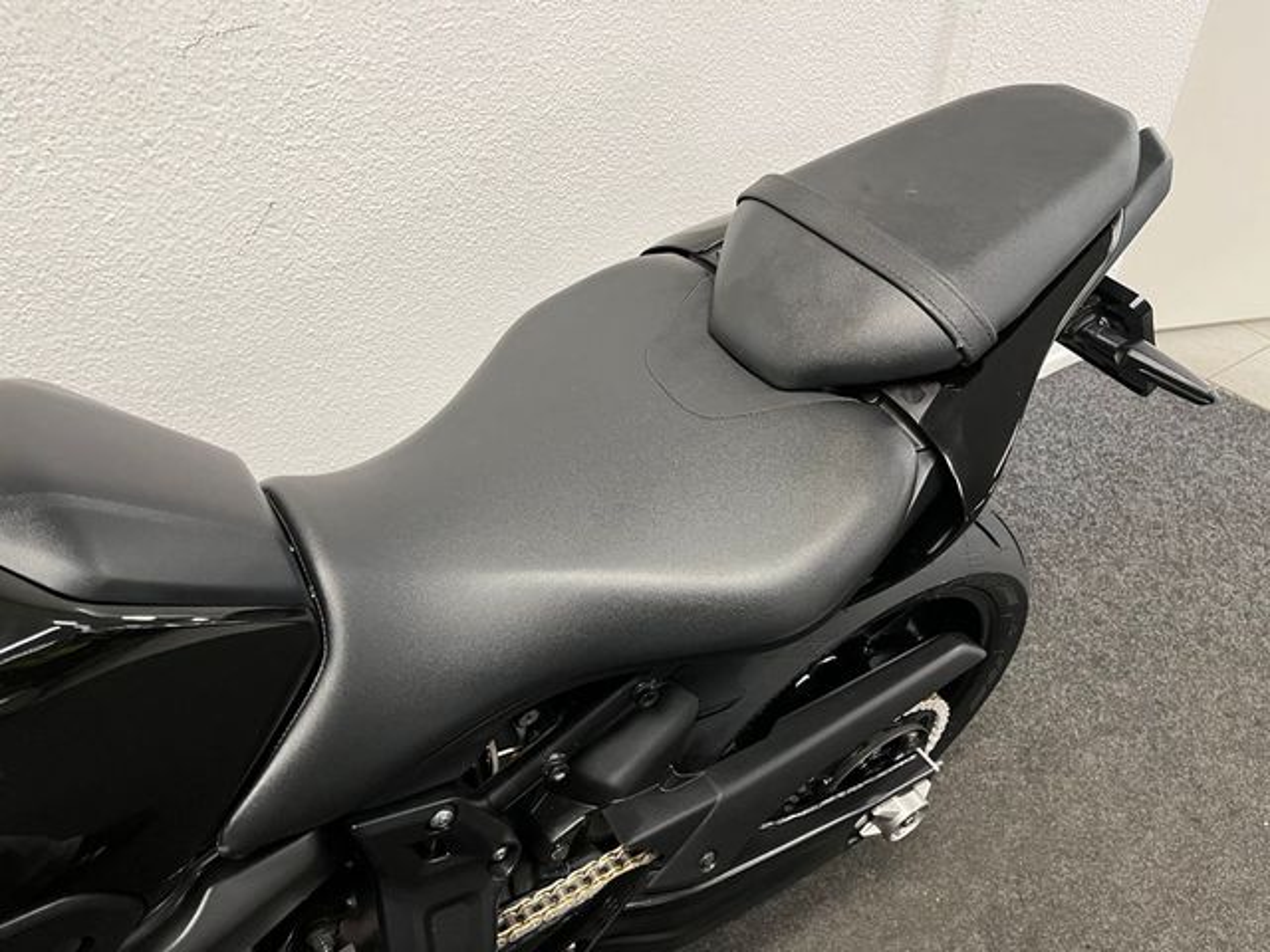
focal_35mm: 26
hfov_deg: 67.3
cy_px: 476
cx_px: 635
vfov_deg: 53.1
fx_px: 954
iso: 125
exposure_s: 1/50
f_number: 1.6
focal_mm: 5.1
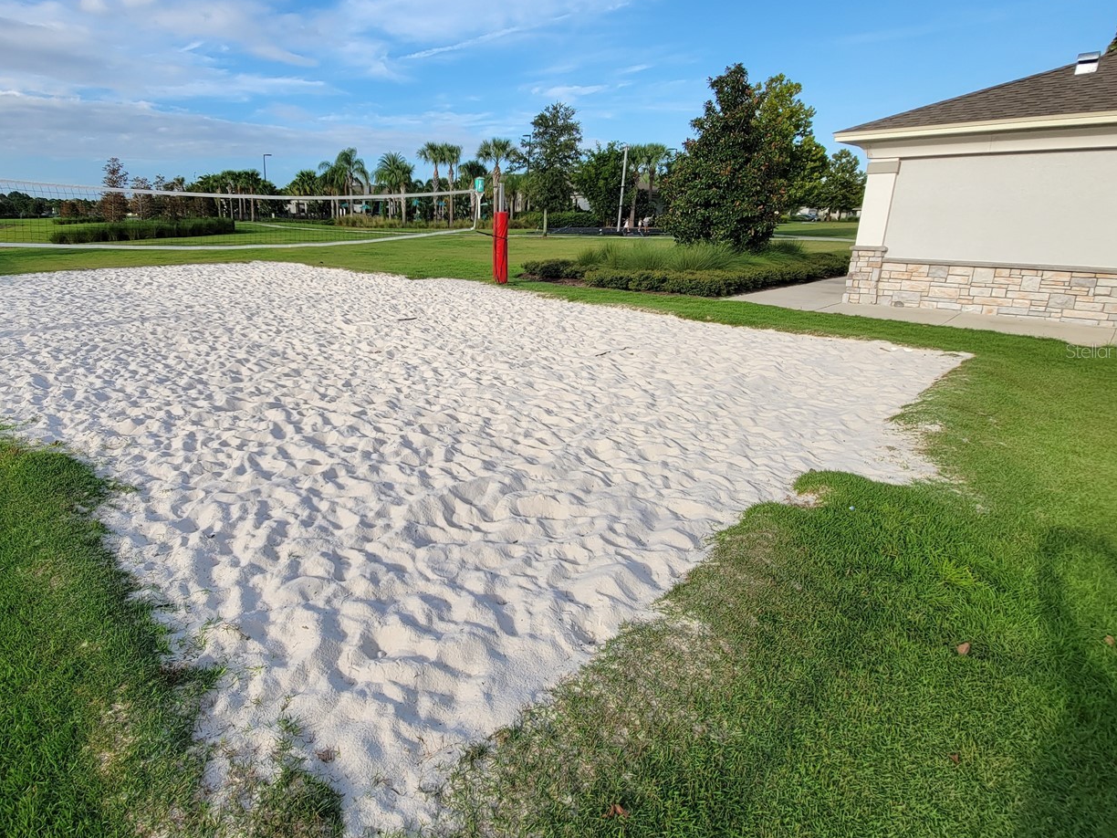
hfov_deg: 89.3
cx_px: 422
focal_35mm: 17
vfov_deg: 74.2
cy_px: 351
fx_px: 549
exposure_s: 1/1414
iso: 50
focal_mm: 2.2
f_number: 2.2
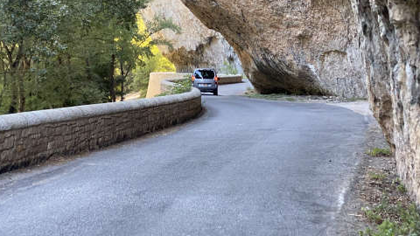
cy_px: 24
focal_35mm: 85
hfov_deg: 24.9
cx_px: 158
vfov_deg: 14.1
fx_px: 947
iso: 160
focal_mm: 6
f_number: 2
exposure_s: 1/95
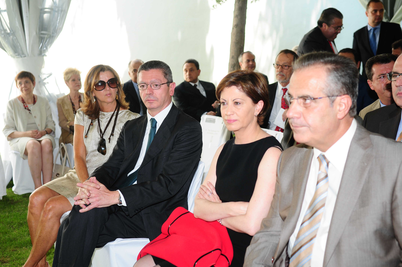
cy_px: 134
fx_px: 636
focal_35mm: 57
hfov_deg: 35.1
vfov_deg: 23.7
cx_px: 201
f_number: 3.5
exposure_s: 1/250
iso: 250
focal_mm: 38
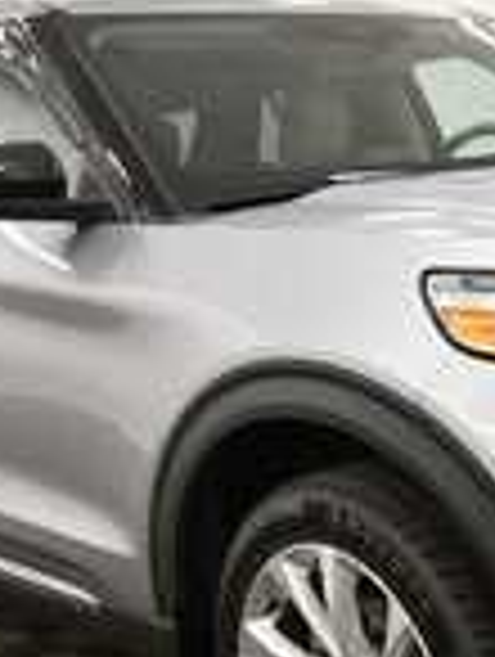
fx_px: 1502
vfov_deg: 24.6
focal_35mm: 79
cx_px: 472
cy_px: 439
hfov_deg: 18.3
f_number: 5.6
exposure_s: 1/160
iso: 800
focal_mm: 20
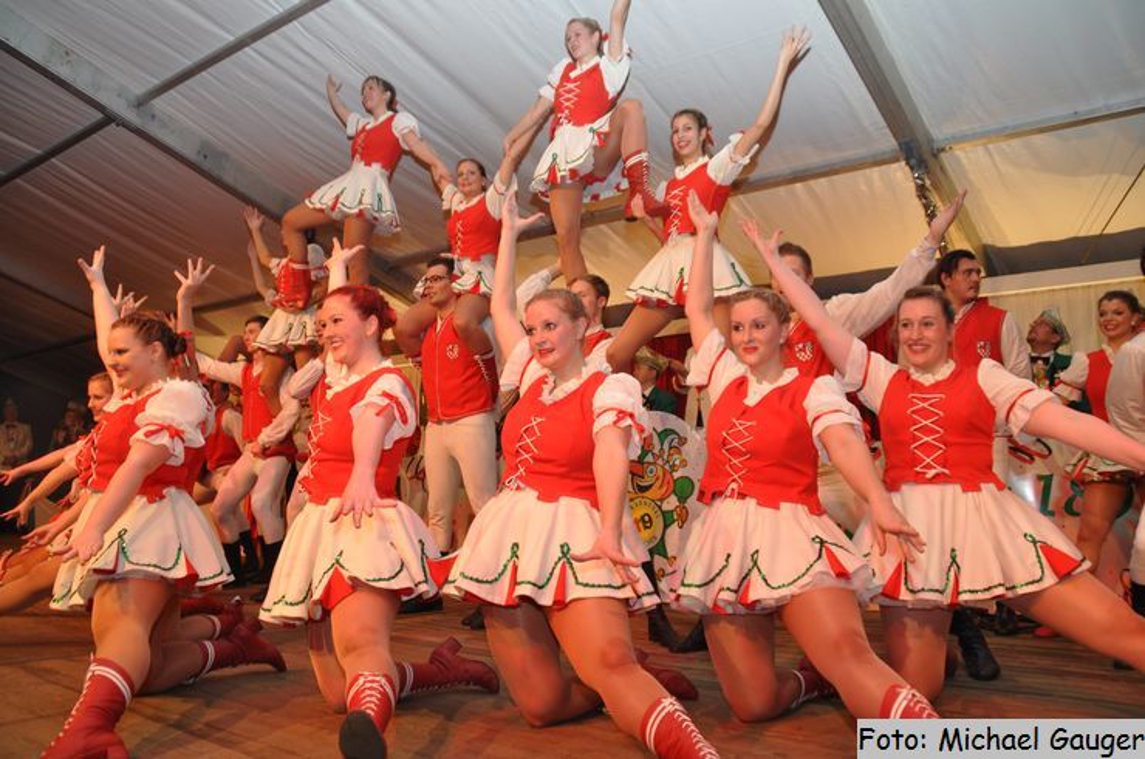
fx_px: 857
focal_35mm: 27
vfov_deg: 47.8
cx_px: 572
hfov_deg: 67.5
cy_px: 380
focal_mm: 18
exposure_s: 1/60
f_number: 5.6
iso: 640
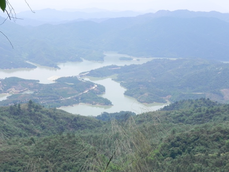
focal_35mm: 75
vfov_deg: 19.6
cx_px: 114
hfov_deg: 26.0
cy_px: 86
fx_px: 496
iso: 160
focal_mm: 13.4
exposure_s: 1/320
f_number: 7.1
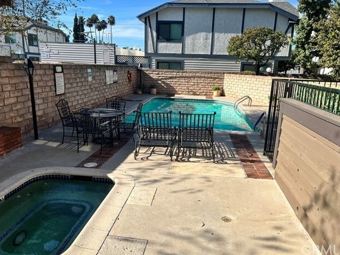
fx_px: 265
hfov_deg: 65.3
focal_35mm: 27
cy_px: 126
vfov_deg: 51.4
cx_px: 174
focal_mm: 5.7
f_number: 1.5
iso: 50
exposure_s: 1/3704
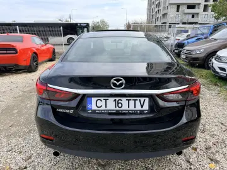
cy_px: 85
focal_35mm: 24
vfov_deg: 56.8
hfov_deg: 71.6
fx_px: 157
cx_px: 114
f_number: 1.78
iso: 80
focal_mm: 6.76
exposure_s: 1/1337
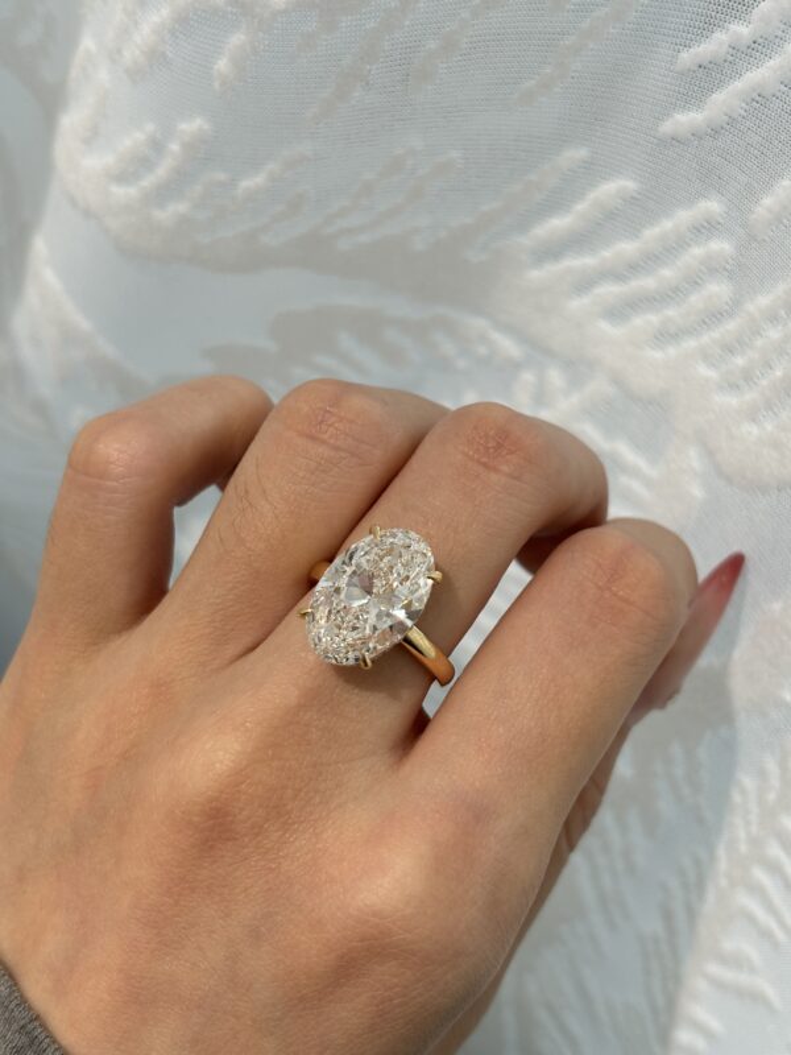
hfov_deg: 28.0
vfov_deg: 36.8
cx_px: 396
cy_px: 528
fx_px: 1584
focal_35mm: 52
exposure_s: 1/167
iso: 32
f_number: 1.6
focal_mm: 5.96
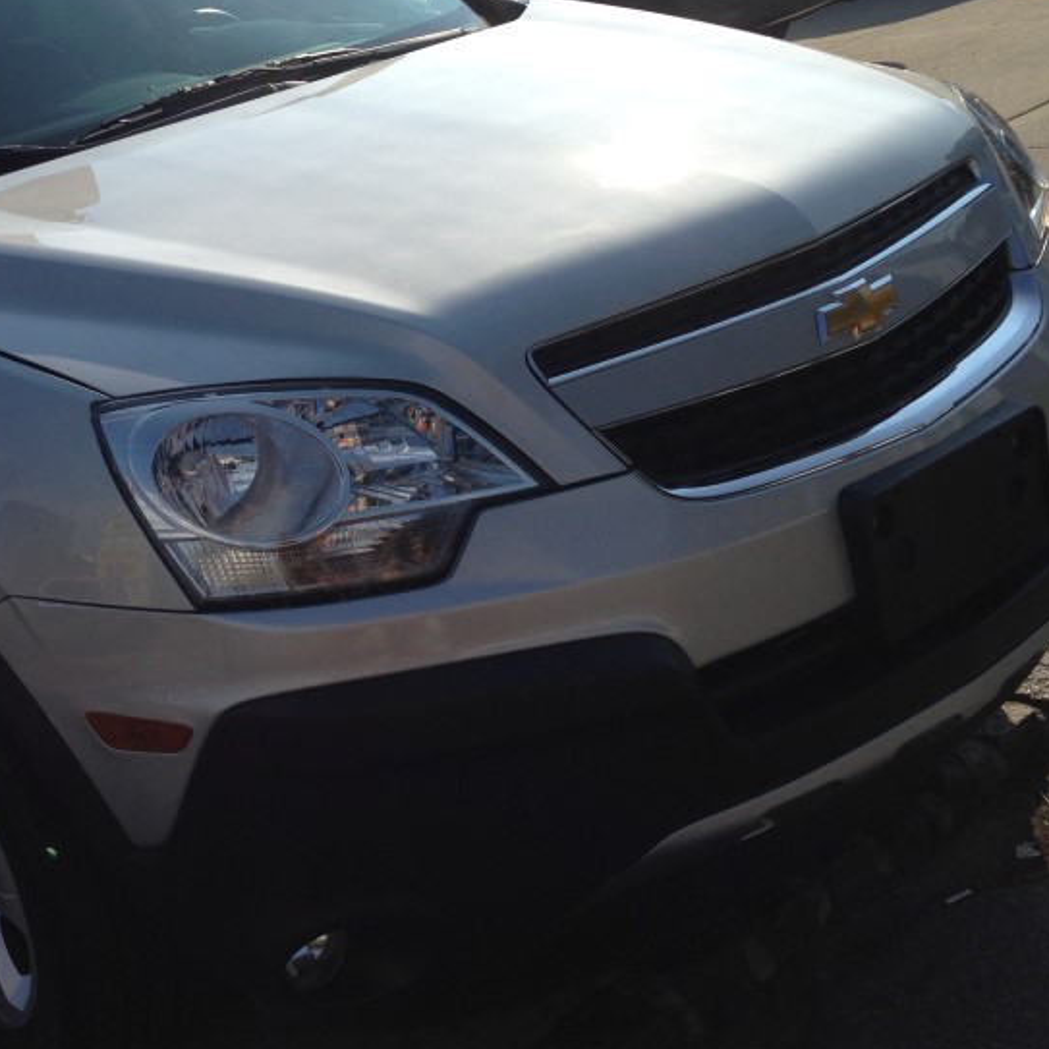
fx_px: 1886
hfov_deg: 30.4
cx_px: 224
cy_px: 377
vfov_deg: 30.9
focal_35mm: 55
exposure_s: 1/2262
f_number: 2.4
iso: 50
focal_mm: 4.12
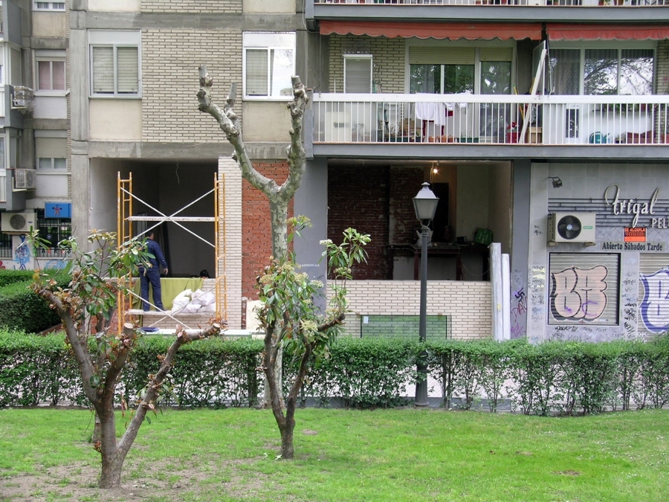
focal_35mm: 42
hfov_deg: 44.8
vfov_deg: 34.3
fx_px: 812
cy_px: 251
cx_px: 334
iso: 50
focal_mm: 8.7
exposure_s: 1/54.1
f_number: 3.6
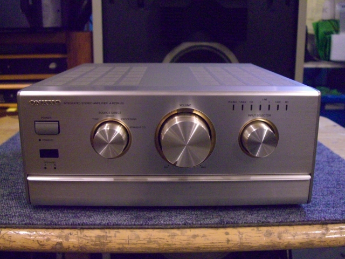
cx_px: 172
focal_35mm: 38
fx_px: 379
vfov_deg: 37.7
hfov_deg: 49.0
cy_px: 130
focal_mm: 7.9
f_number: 2.8
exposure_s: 1/50
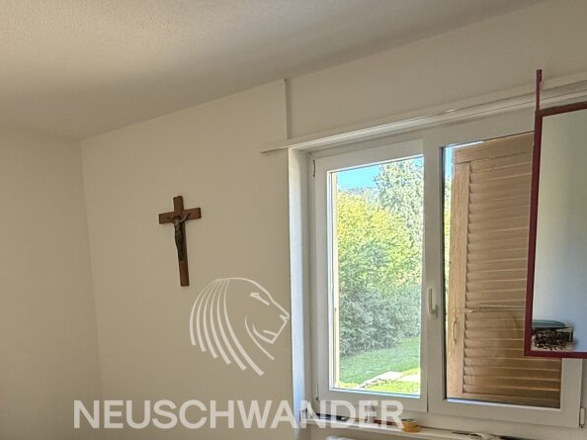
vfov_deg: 40.0
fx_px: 559
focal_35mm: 33
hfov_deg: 55.0
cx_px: 240
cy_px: 391
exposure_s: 1/99
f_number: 2.2
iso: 160
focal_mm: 2.22
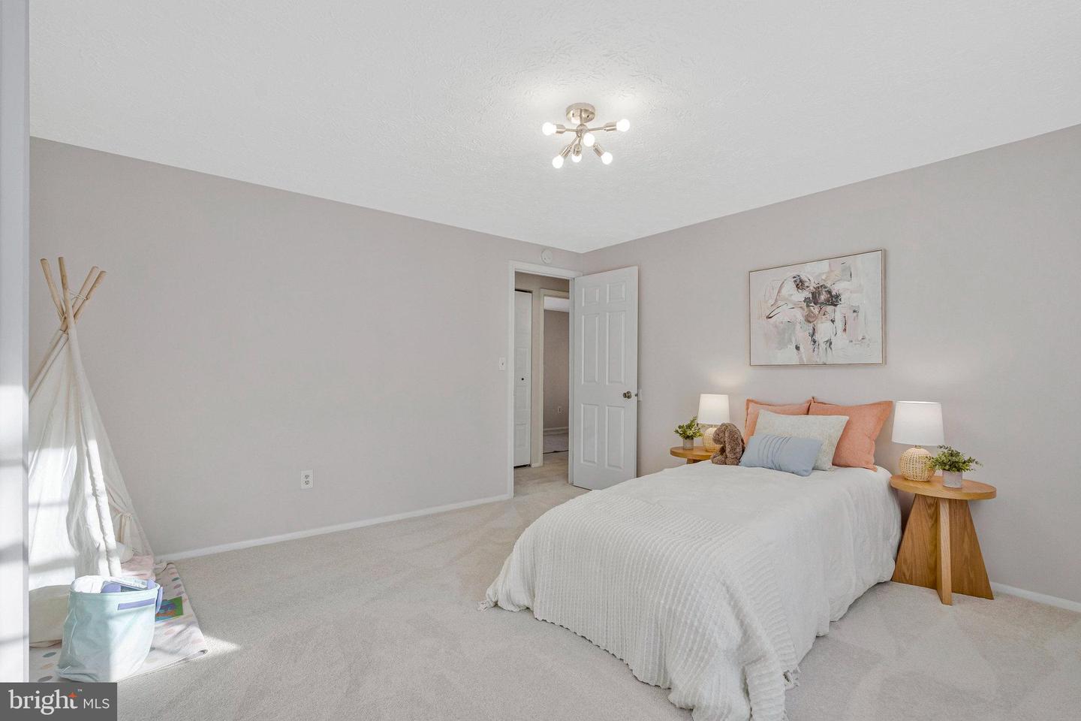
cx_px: 540
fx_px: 495
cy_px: 360
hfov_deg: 95.0
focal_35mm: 16
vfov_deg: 72.1
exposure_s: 1/400
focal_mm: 16.5
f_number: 7.1
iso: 1250
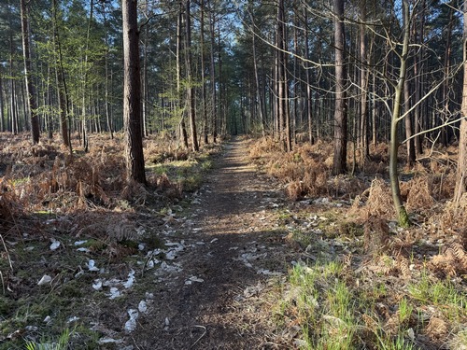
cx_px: 234
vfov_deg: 56.8
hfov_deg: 71.6
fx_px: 324
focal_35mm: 24
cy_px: 175
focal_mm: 6.76
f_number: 1.78
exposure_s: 1/166
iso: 80
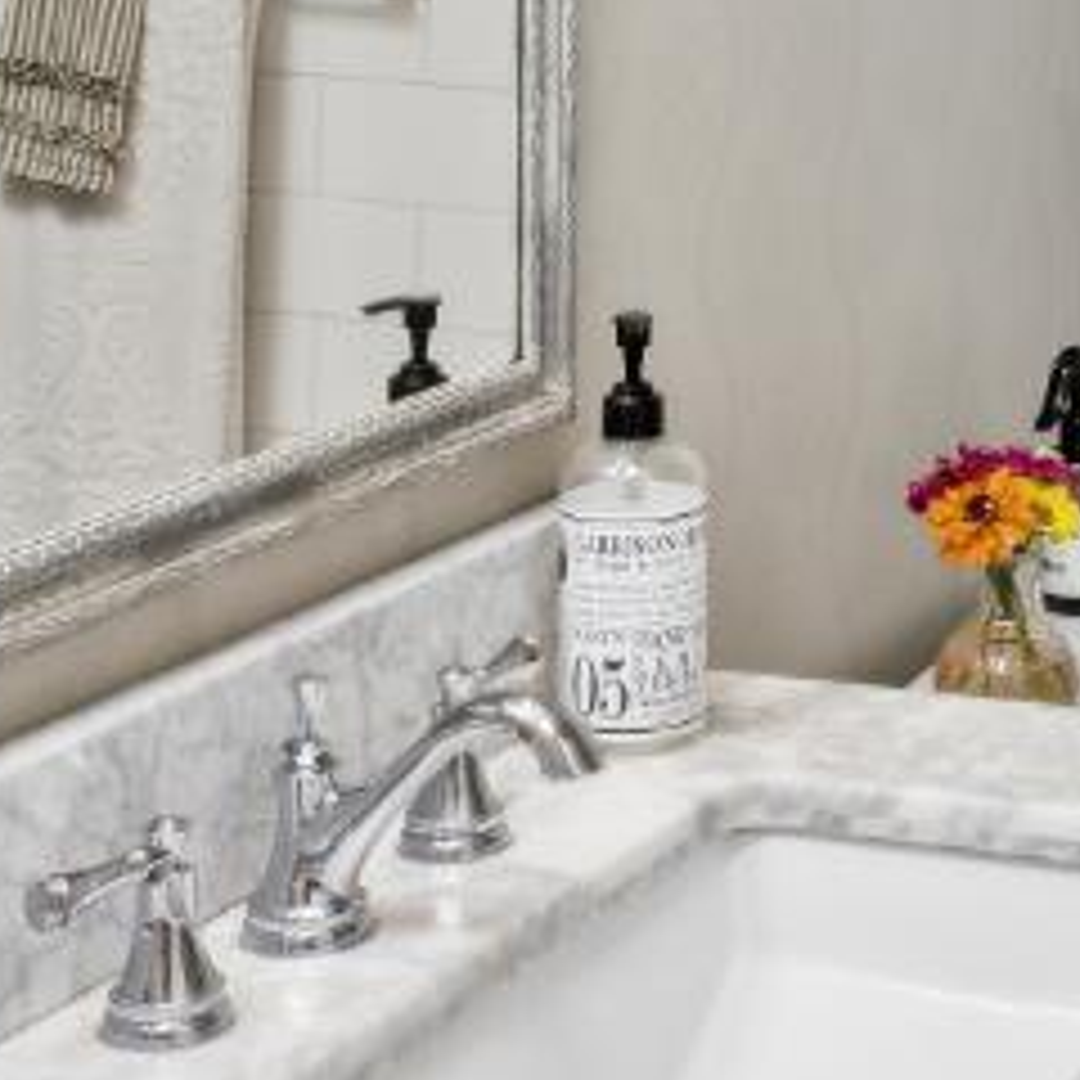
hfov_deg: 19.8
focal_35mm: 85
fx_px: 3000
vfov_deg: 19.4
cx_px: 1076
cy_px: -144
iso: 320
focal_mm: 16
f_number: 11
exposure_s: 1/15
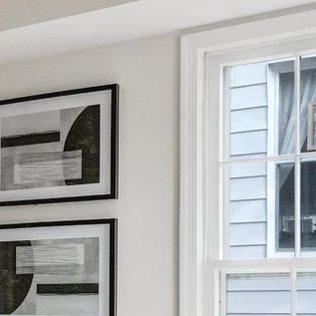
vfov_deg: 19.2
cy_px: 307
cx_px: -300
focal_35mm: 88
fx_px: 909
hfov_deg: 15.9
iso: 1250
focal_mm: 16
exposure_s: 1/160
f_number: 8
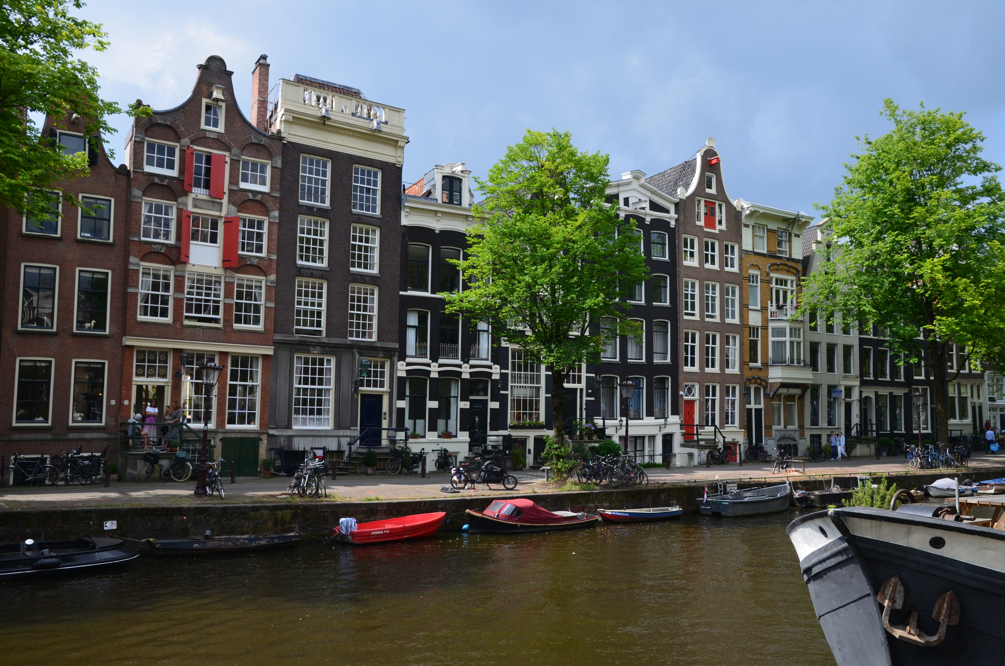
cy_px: 333
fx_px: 919
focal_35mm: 33
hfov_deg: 57.3
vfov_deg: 39.8
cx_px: 502
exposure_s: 1/250
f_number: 10
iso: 320
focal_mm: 22
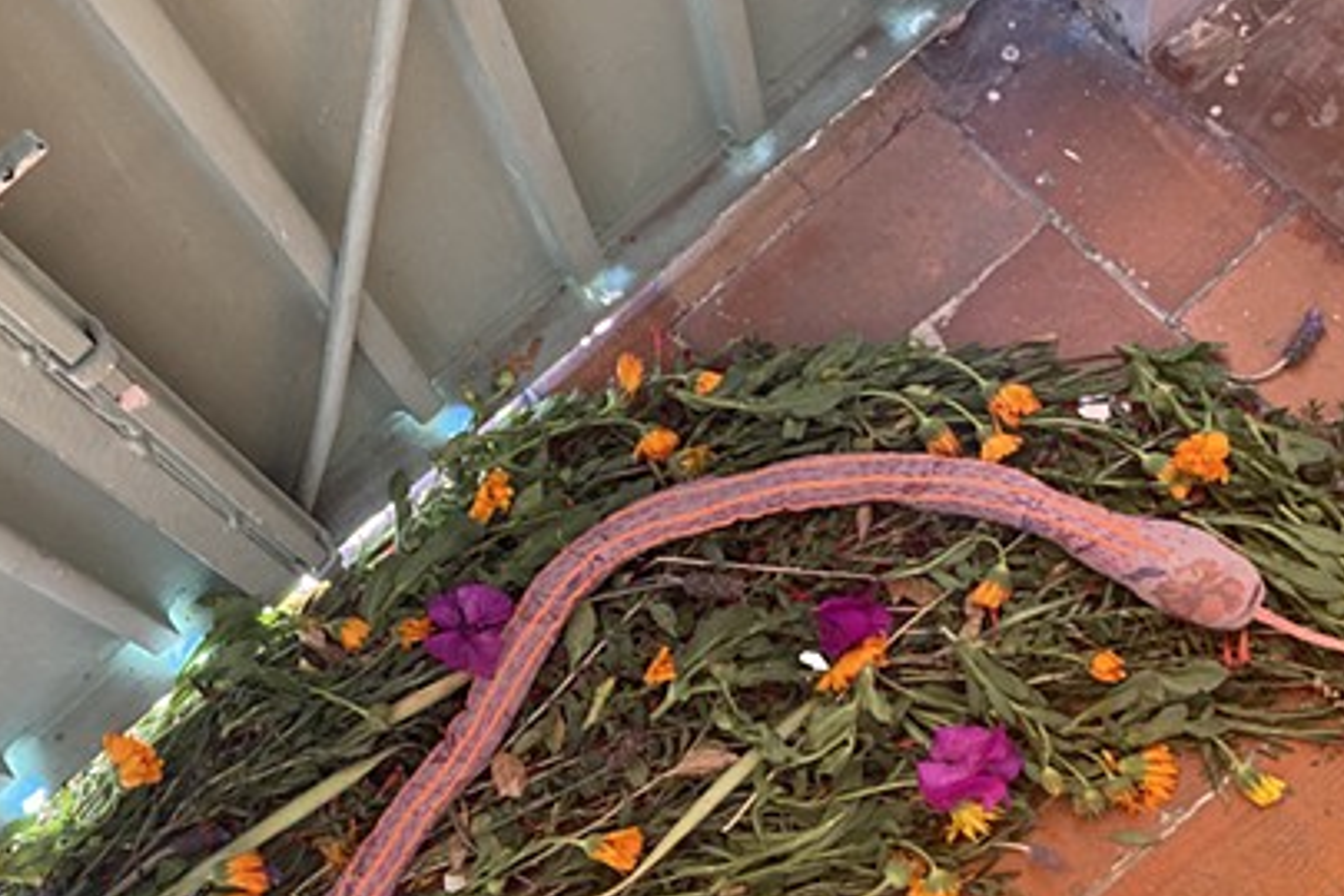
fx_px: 1717
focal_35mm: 46
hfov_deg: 42.7
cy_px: 660
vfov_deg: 28.8
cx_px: 607
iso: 160
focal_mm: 4
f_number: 1.8
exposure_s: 1/59
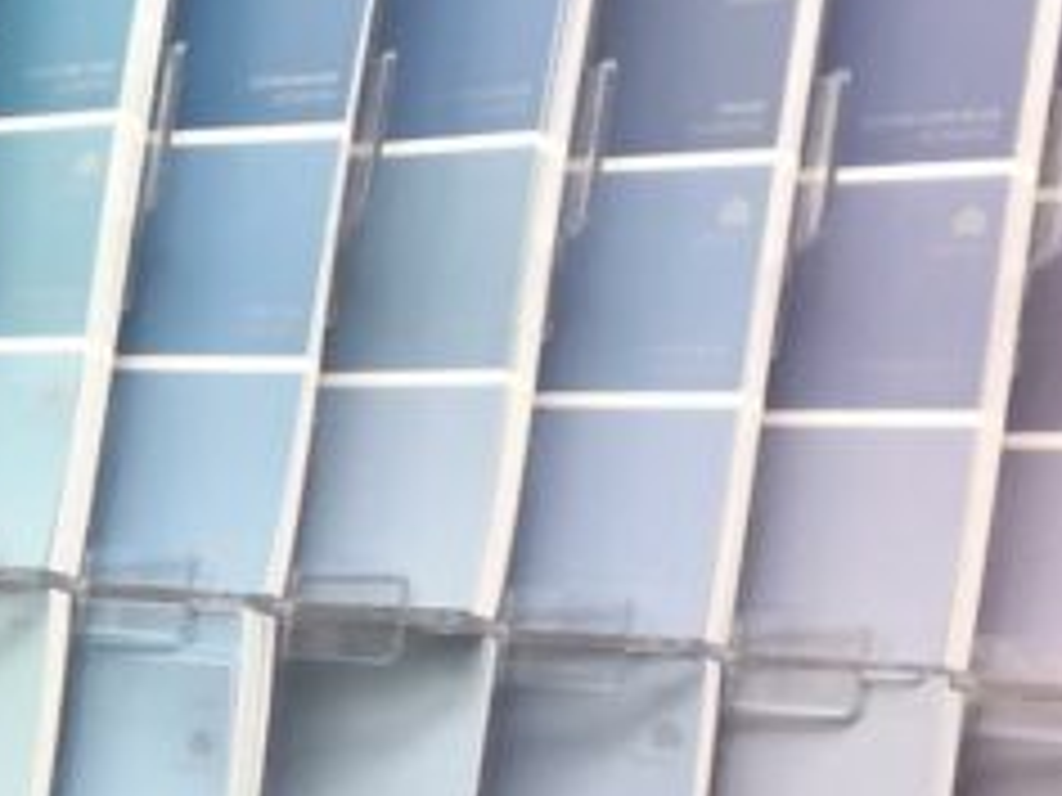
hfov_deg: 14.2
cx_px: -706
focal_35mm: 126
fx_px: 3866
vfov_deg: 11.7
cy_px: 742
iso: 32
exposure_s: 1/60
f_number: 2.2
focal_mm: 4.15
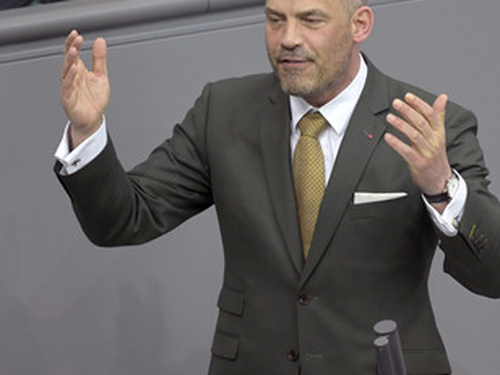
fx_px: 7511
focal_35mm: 520
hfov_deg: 3.8
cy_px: 159
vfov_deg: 2.9
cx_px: 293
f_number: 5.6
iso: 5000
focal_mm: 370
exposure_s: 1/400
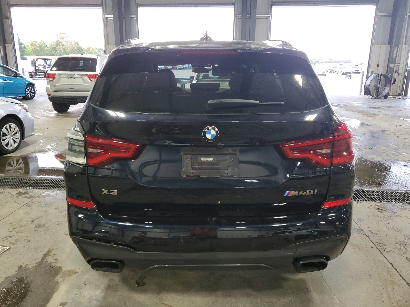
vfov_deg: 53.1
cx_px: 205
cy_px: 154
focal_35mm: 26
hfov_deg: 67.3
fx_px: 308
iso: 141
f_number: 1.5
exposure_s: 1/60.2
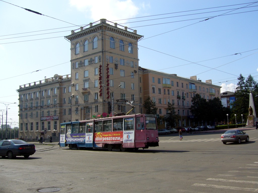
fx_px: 261
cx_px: 129
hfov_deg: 52.6
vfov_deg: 40.7
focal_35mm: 35
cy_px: 96
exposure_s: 1/320
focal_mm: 5.8
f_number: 5.6
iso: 80
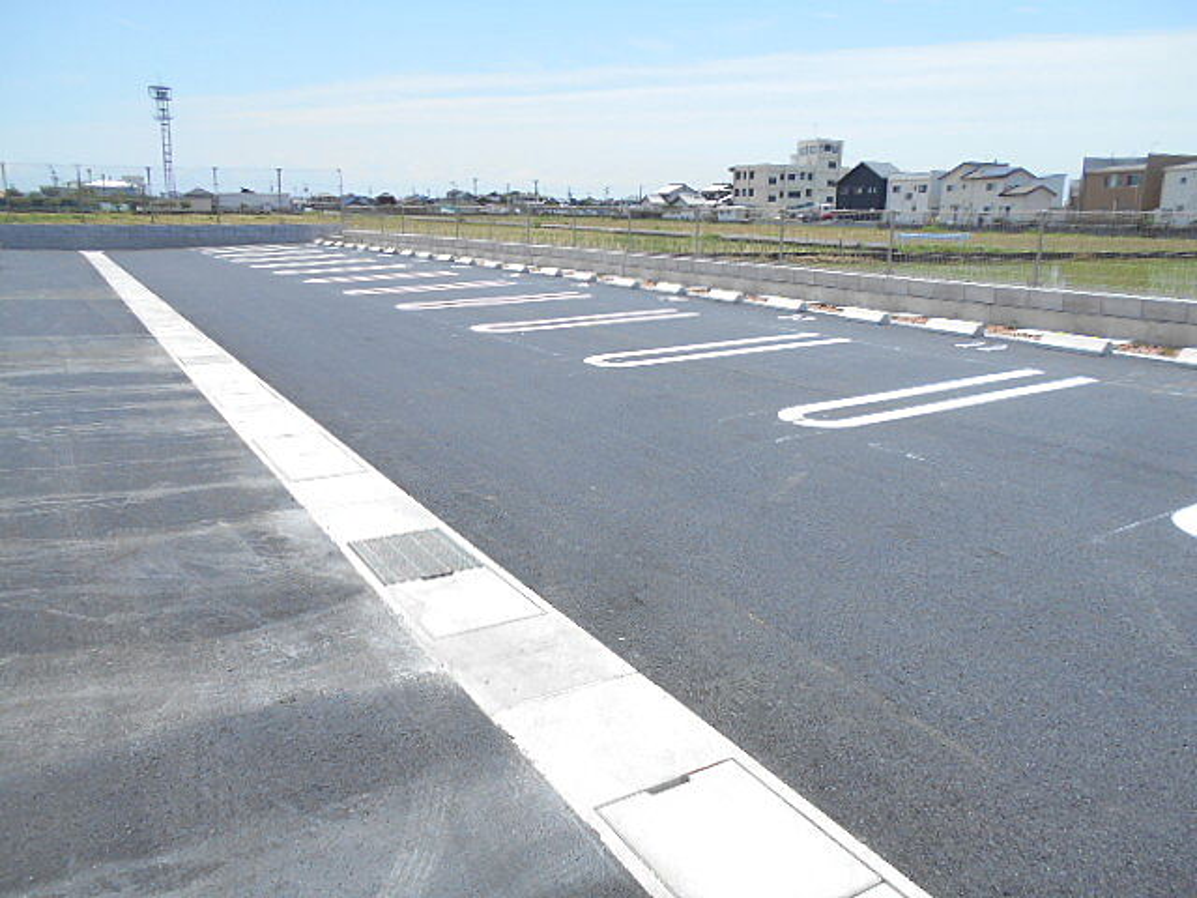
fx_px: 899
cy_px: 449
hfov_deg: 67.3
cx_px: 598
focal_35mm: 26
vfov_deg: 53.1
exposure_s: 1/800
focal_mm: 4.6
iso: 80
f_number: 3.2
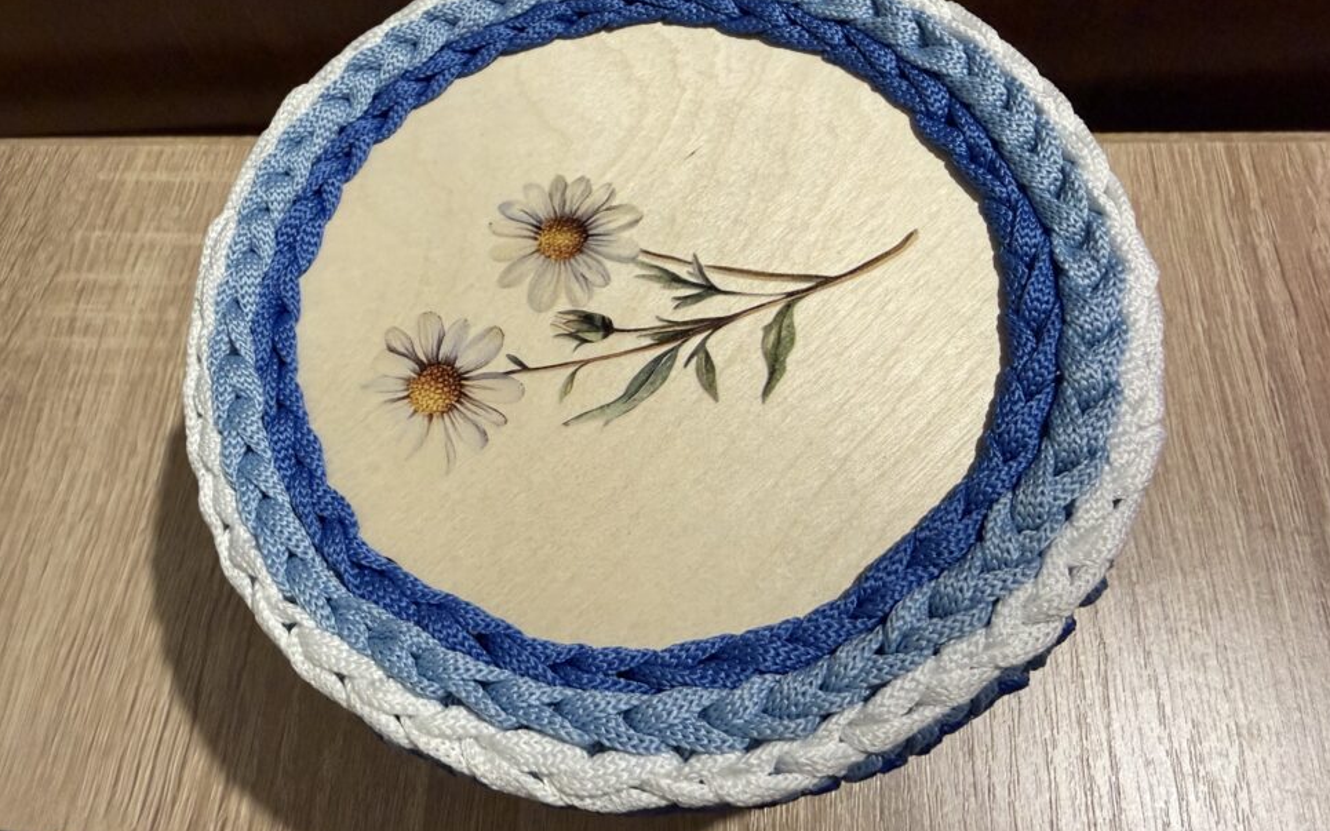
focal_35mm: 27
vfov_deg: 45.8
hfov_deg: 68.4
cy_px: 336
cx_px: 660
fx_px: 979
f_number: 2.2
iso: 400
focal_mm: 2.22
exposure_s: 1/60
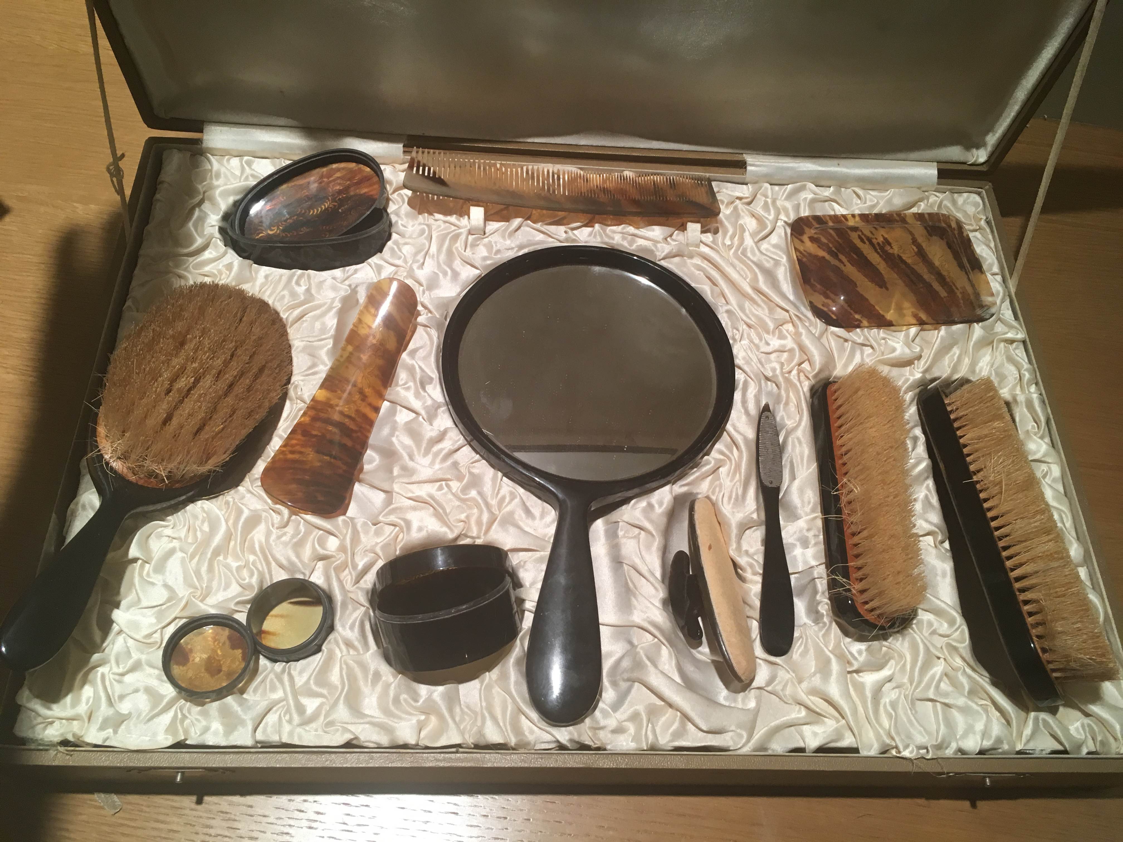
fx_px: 941
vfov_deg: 48.2
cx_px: 562
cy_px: 421
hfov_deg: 61.7
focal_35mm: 29
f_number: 2.2
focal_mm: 4.15
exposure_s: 1/30
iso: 64
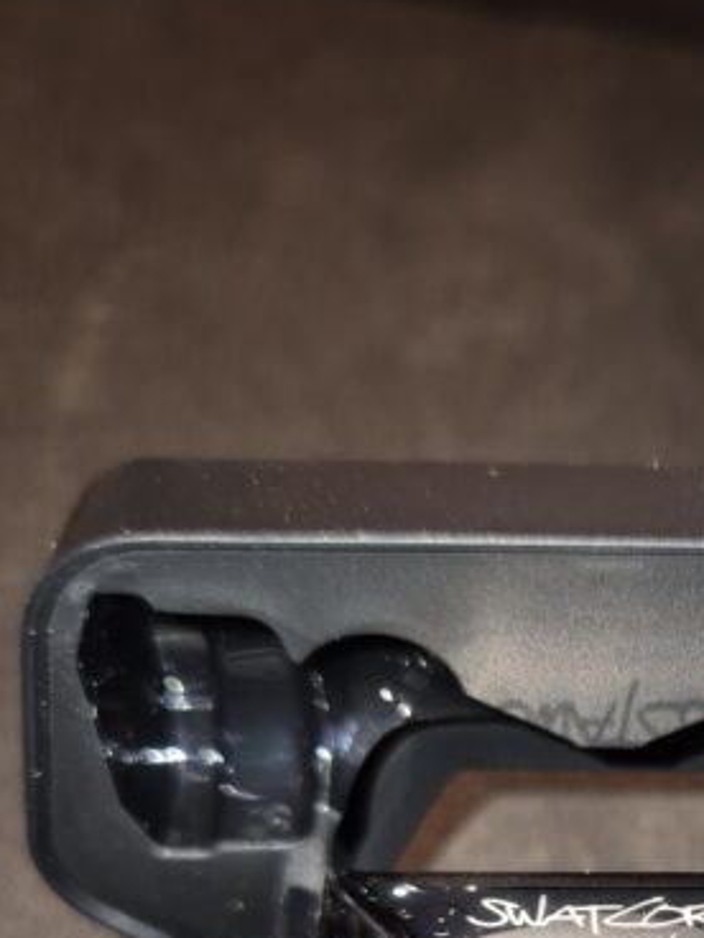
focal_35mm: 50
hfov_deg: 27.6
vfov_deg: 34.4
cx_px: 681
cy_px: 956
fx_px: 1356
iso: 125
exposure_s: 1/22
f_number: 1.8
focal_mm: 5.4
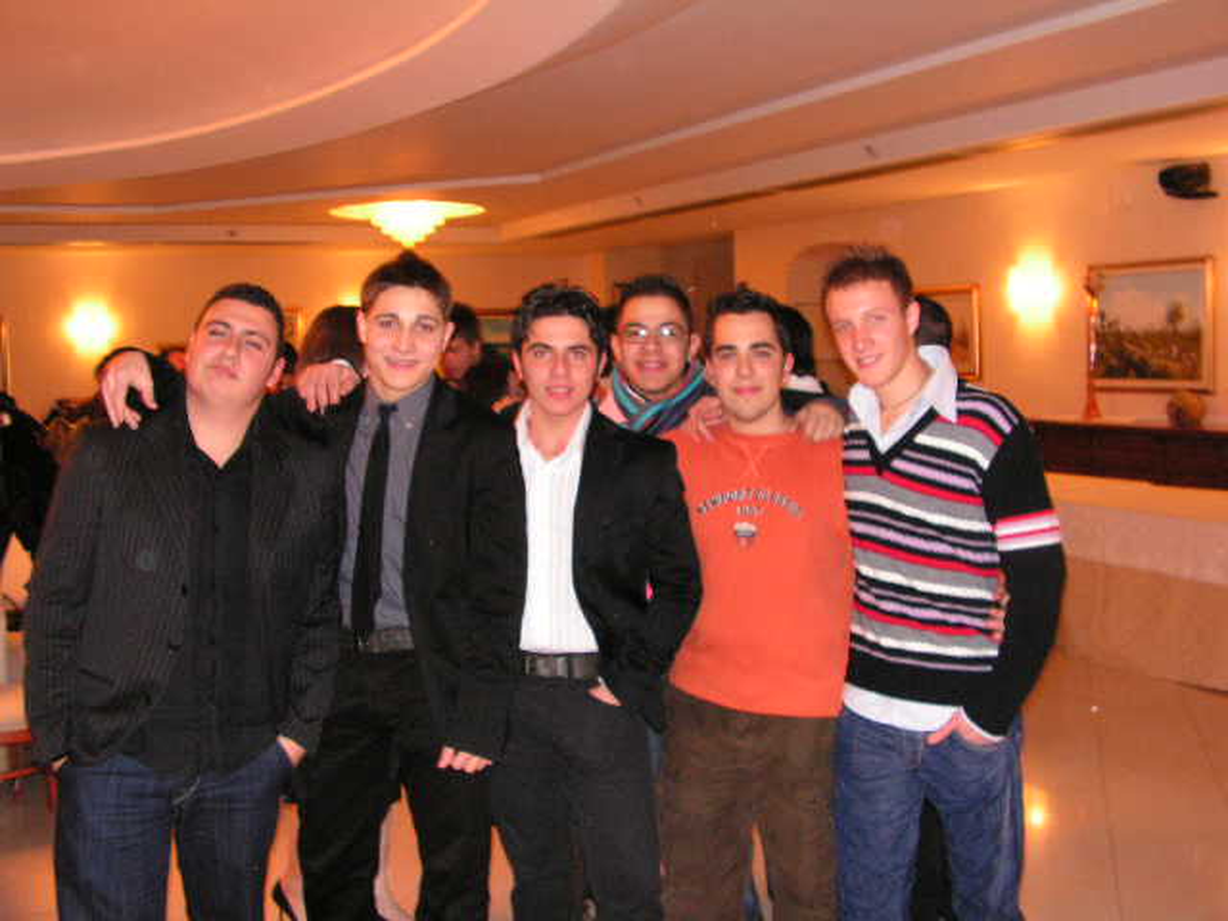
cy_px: 460
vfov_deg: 39.7
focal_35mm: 36
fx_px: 1277
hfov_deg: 51.4
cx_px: 614
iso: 200
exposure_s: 1/40
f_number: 3.2
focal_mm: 6
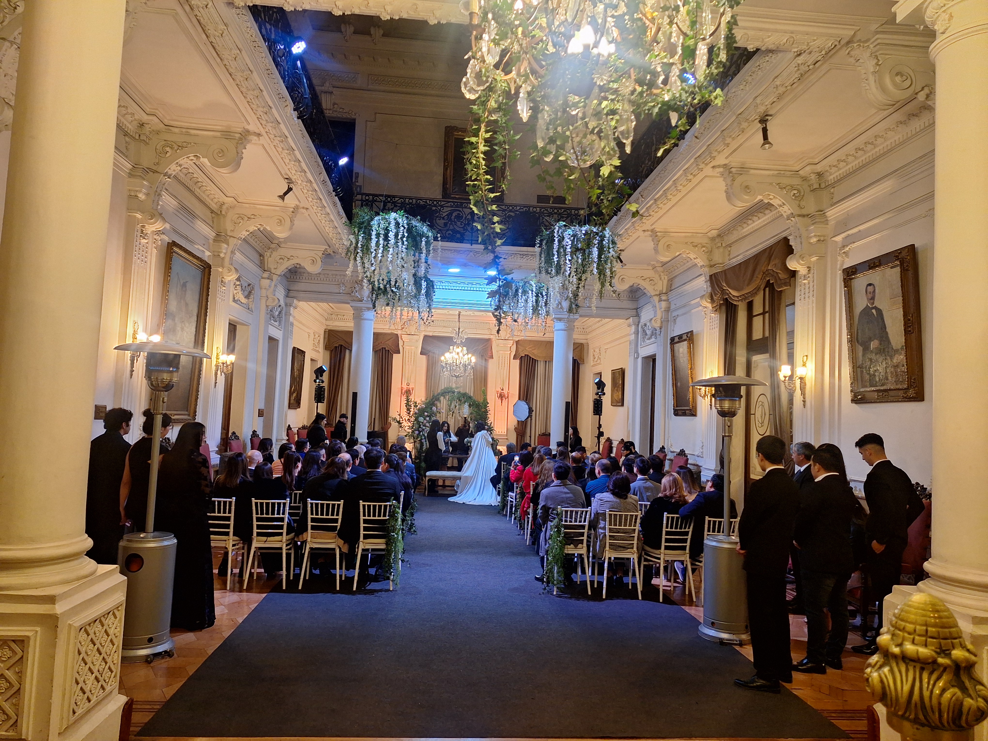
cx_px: 494
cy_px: 370
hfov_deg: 73.9
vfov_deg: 58.9
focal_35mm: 23
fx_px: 656
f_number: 1.8
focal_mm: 5.54
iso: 250
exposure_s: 1/50
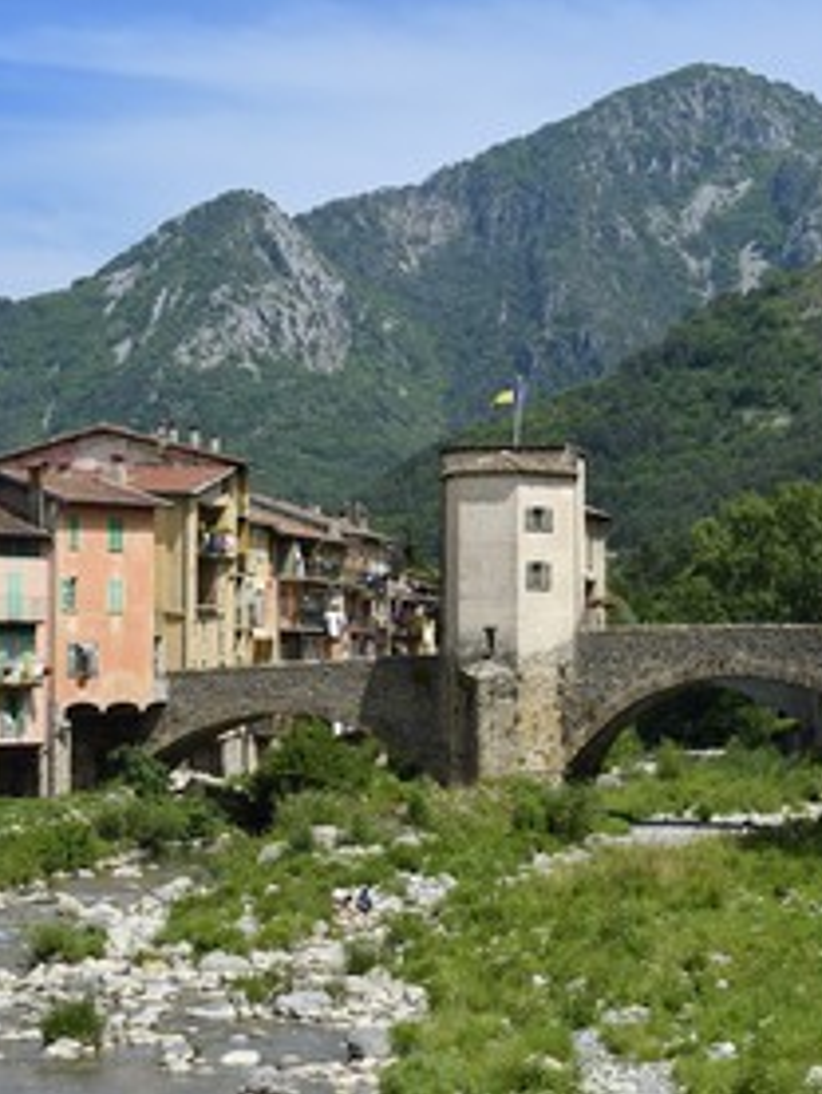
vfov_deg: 19.3
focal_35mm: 102
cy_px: 545
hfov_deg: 14.5
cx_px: 447
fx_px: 3227
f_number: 13
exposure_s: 1/250
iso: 200
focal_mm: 70
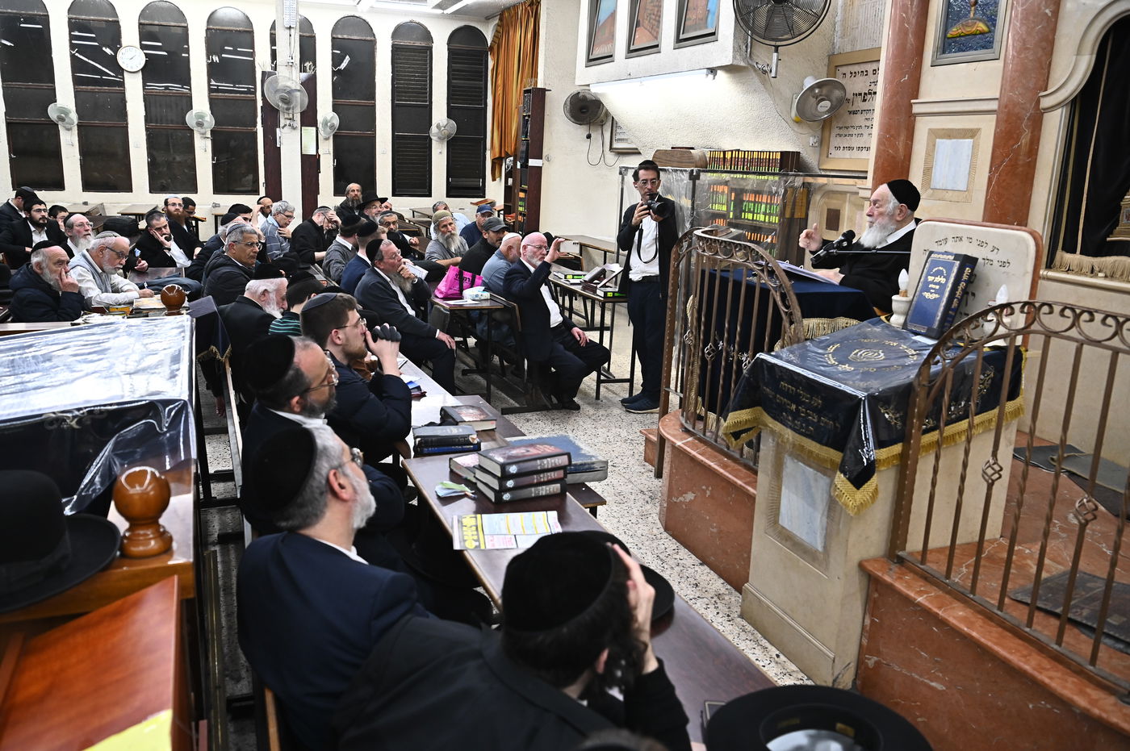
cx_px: 565
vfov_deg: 43.5
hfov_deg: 62.0
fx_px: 941
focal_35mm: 30
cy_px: 376
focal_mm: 30
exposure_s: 1/200
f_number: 5
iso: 2000
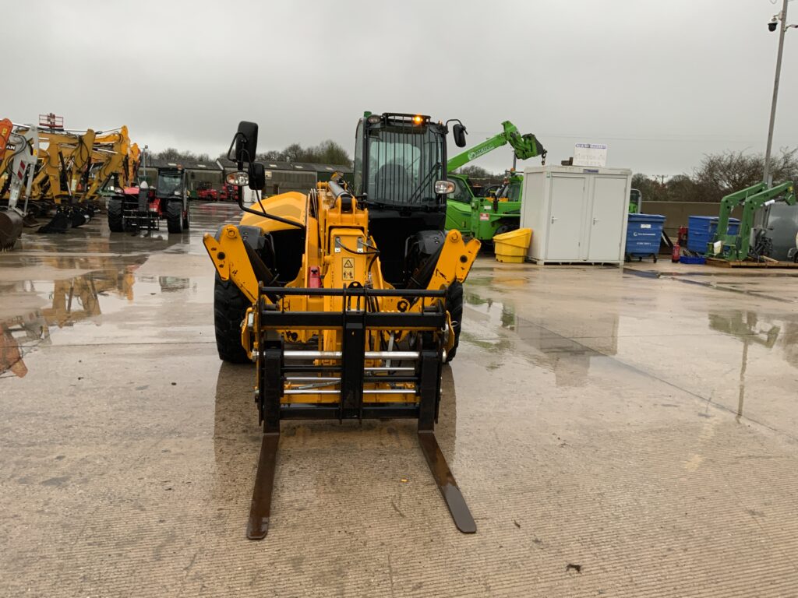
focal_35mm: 29
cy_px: 299
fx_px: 669
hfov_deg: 61.7
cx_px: 399
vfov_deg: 48.2
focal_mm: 3
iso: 50
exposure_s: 1/122
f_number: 1.8
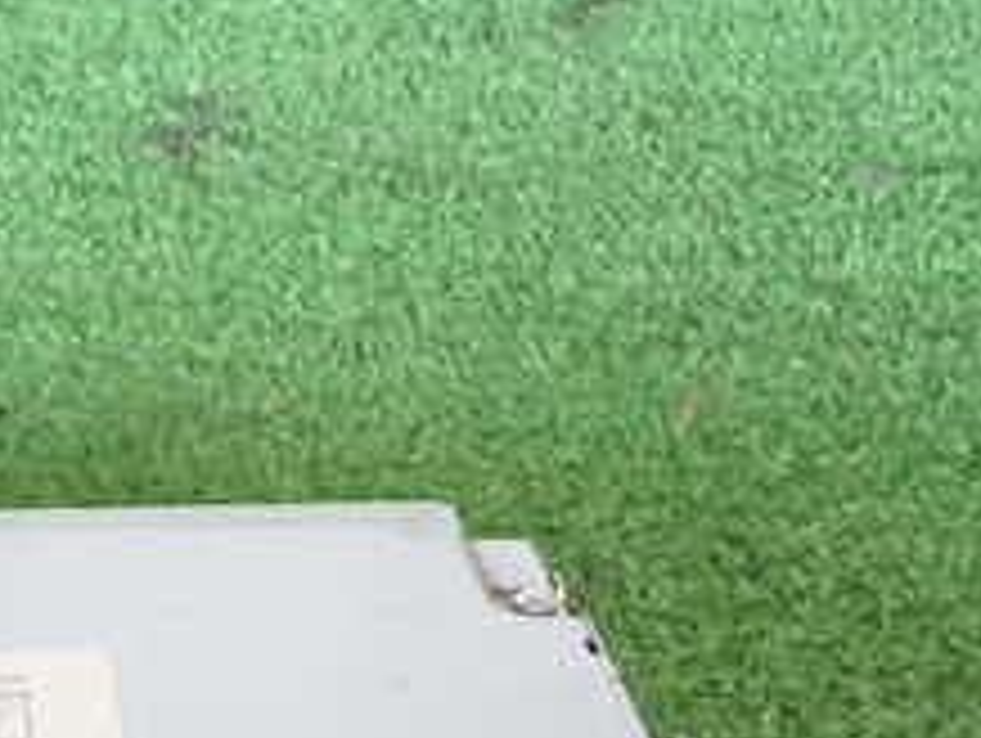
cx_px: -112
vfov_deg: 14.3
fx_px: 2809
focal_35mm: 99
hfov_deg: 19.0
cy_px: 994
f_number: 2.5
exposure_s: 1/40
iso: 250
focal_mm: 6.37
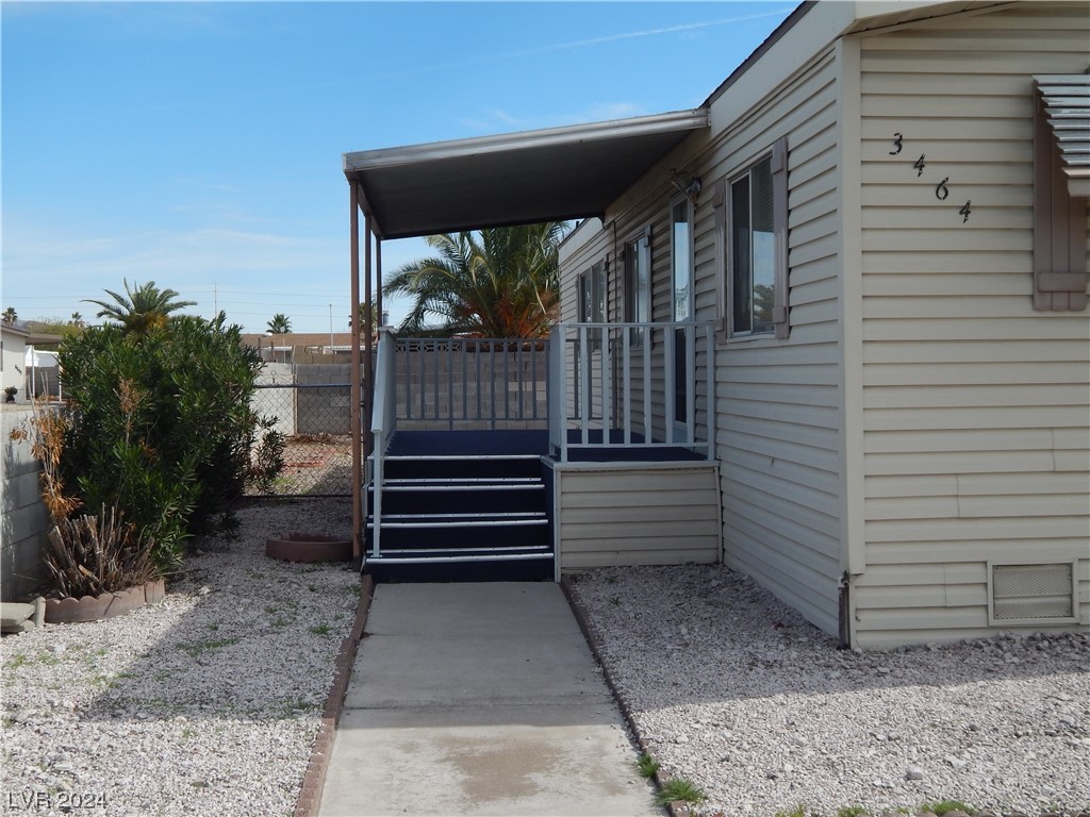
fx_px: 1354
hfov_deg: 43.9
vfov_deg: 33.6
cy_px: 408
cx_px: 545
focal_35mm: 43
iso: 125
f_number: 3.6
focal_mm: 7.7
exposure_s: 1/1250
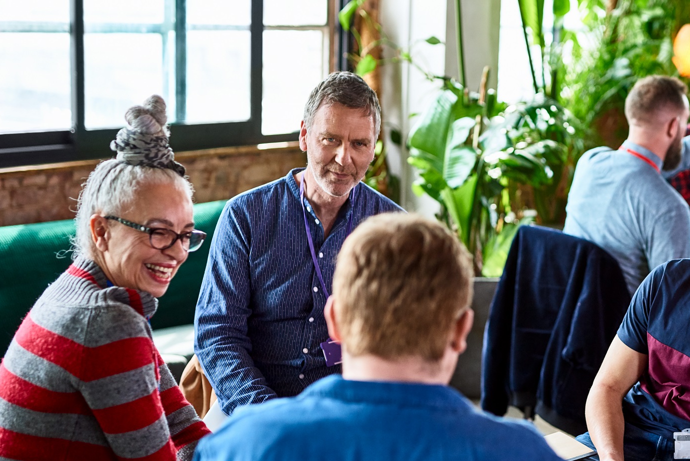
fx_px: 1496
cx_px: 512
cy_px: 278
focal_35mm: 78
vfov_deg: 17.5
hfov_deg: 25.7
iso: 640
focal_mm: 50
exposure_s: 1/250
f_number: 2.2
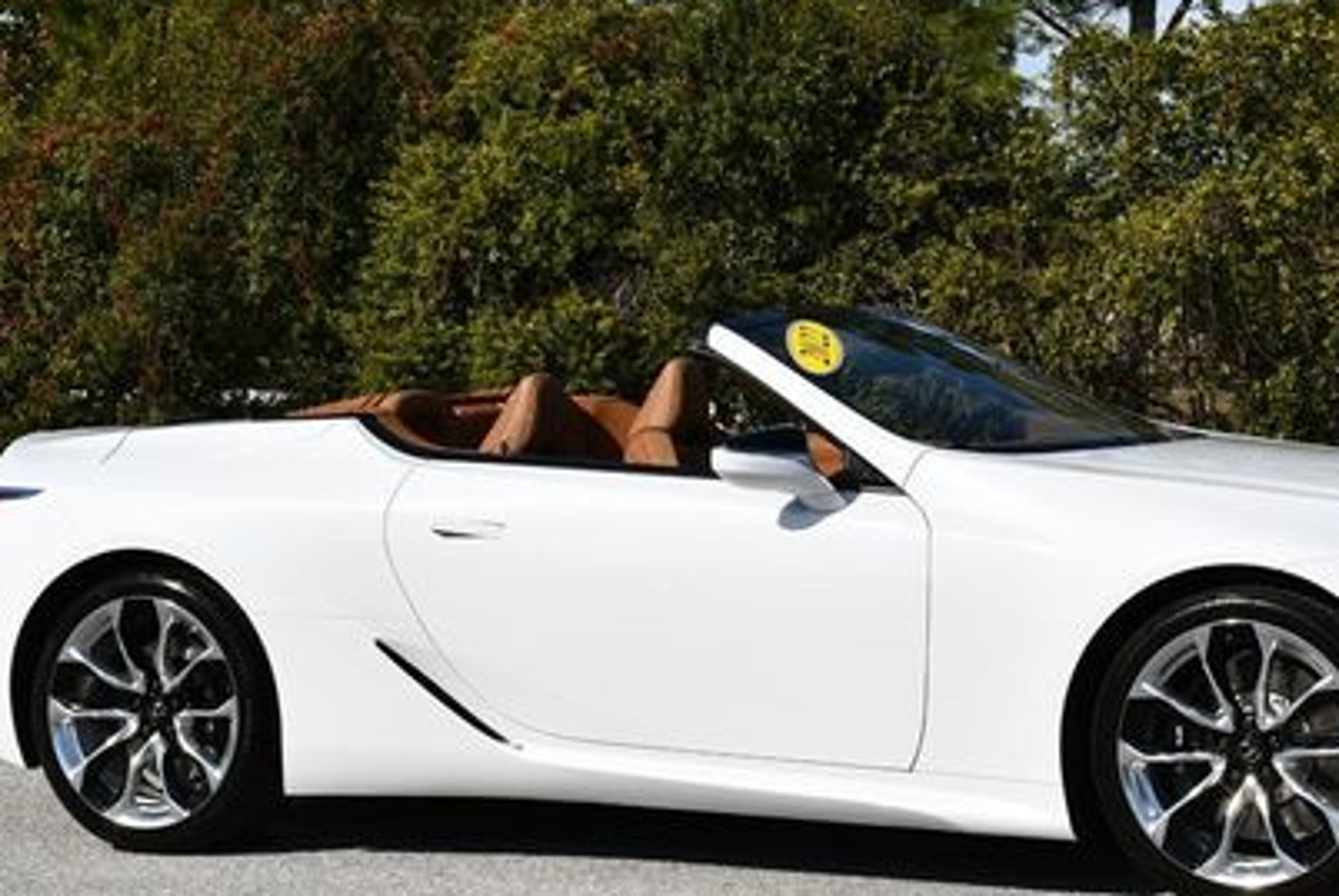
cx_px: 856
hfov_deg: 19.9
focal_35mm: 102
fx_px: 3798
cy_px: 346
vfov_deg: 13.4
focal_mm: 32
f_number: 10
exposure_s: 1/400
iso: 100
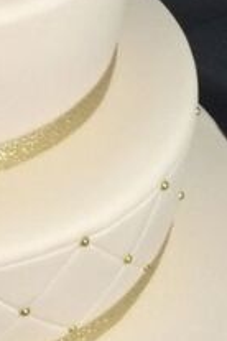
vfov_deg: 17.7
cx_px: -87
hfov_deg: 11.8
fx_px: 1059
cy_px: -23
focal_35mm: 112
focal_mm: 4.15
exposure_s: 1/15
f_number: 2.2
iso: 320
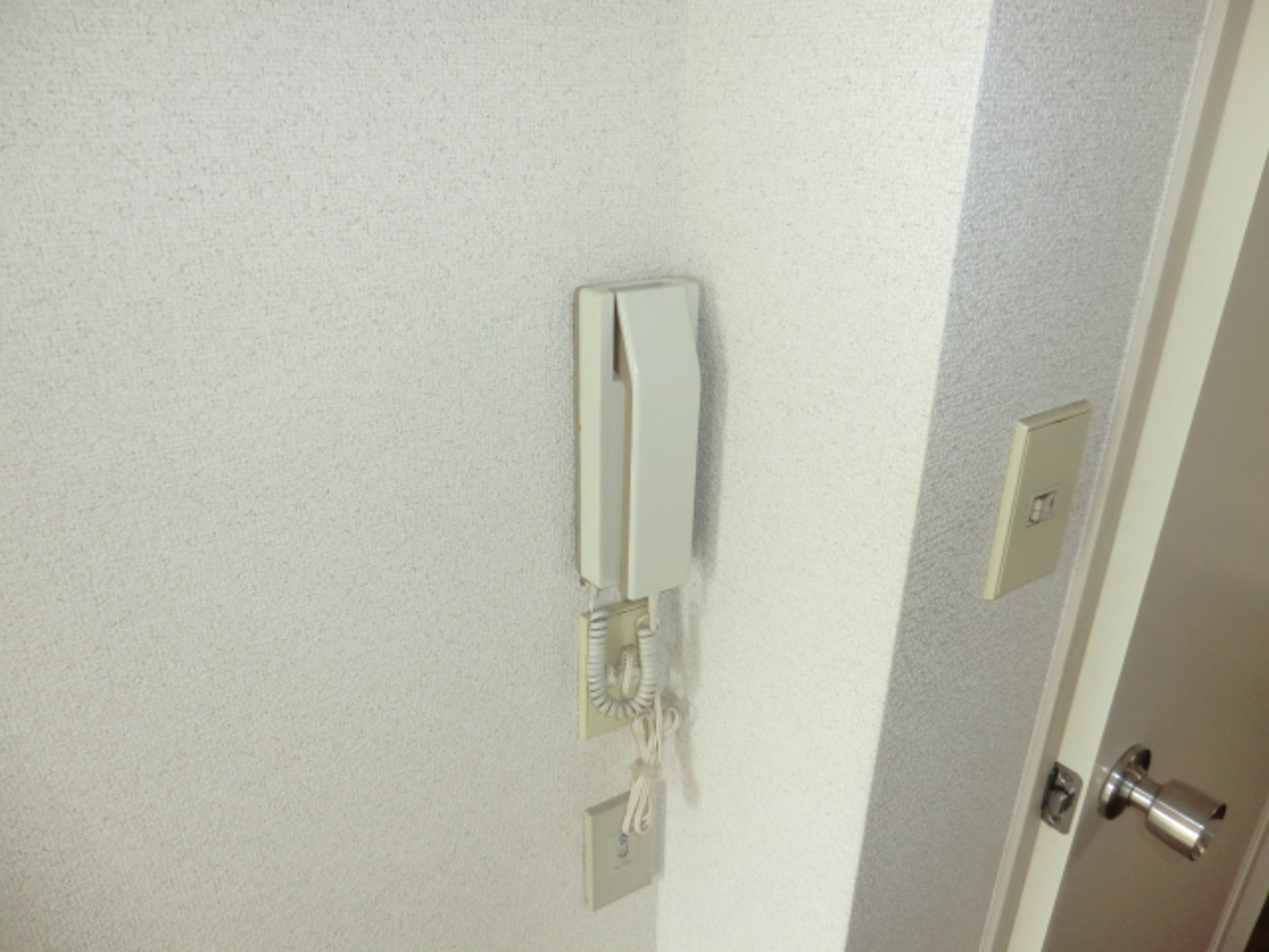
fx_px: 880
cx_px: 634
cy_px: 476
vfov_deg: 56.8
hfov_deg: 71.6
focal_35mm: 24
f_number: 3.2
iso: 250
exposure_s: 1/60
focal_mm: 4.3
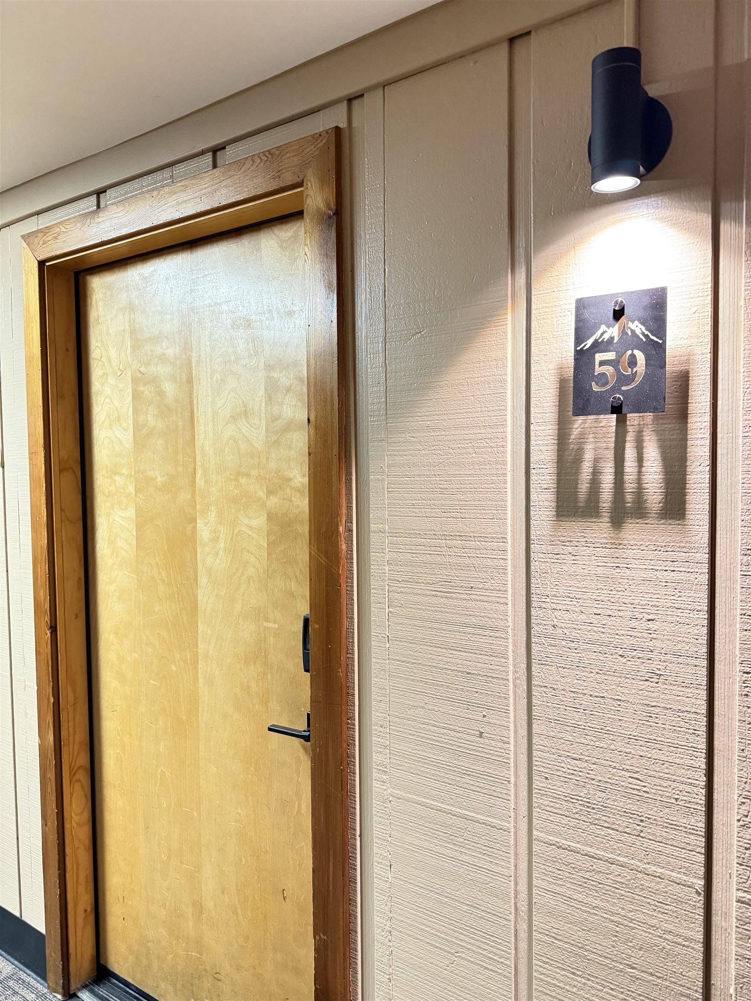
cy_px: 500
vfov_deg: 71.6
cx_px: 376
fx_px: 694
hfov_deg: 56.8
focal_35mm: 24
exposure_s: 1/30
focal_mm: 6.76
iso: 1000
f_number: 1.78
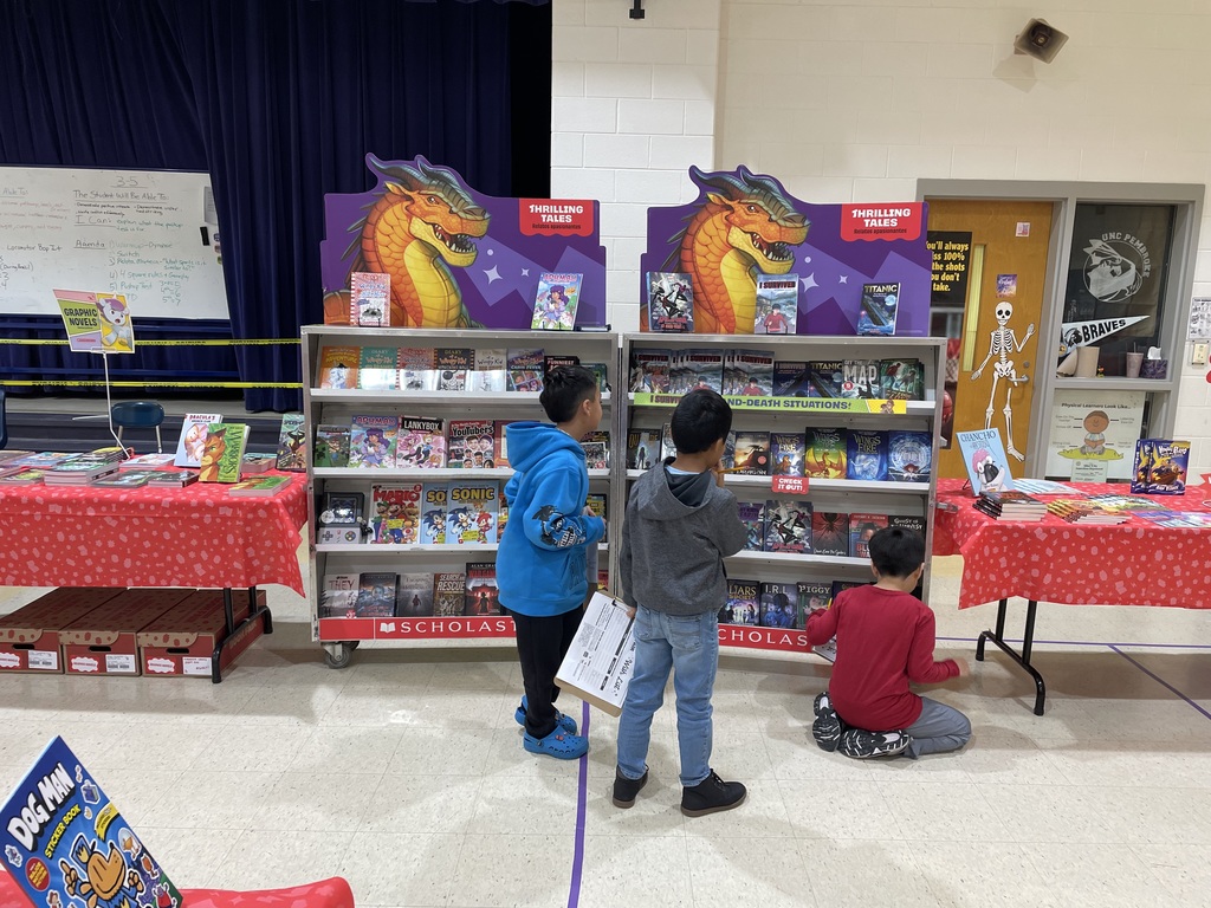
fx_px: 910
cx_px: 606
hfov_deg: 67.3
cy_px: 454
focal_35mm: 26
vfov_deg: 53.1
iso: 100
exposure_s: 1/120
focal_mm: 4.2
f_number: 1.6
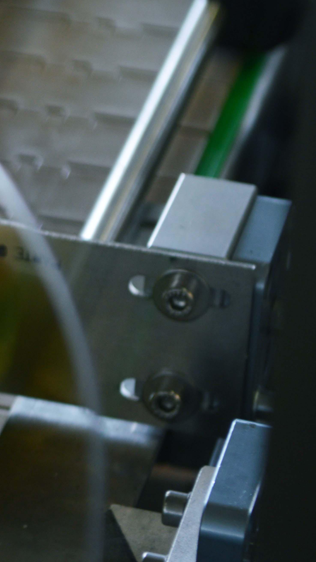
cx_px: -315
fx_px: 2786
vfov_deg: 11.5
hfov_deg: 6.3
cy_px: 250
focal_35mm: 187
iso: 200
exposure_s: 1/10
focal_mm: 52
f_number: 5.6
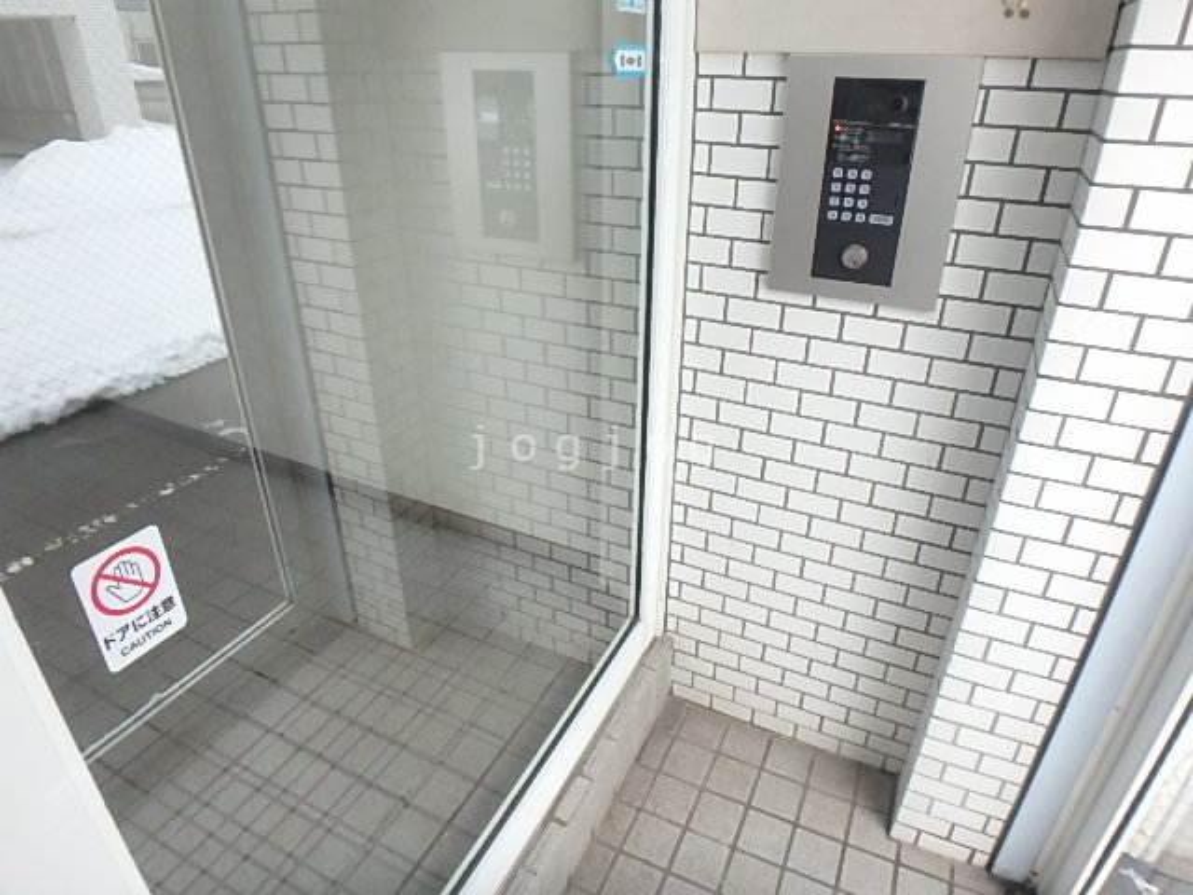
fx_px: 724
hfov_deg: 79.0
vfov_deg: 63.4
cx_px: 596
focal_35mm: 21
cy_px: 448
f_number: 3.5
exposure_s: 1/200
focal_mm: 3.7
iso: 800
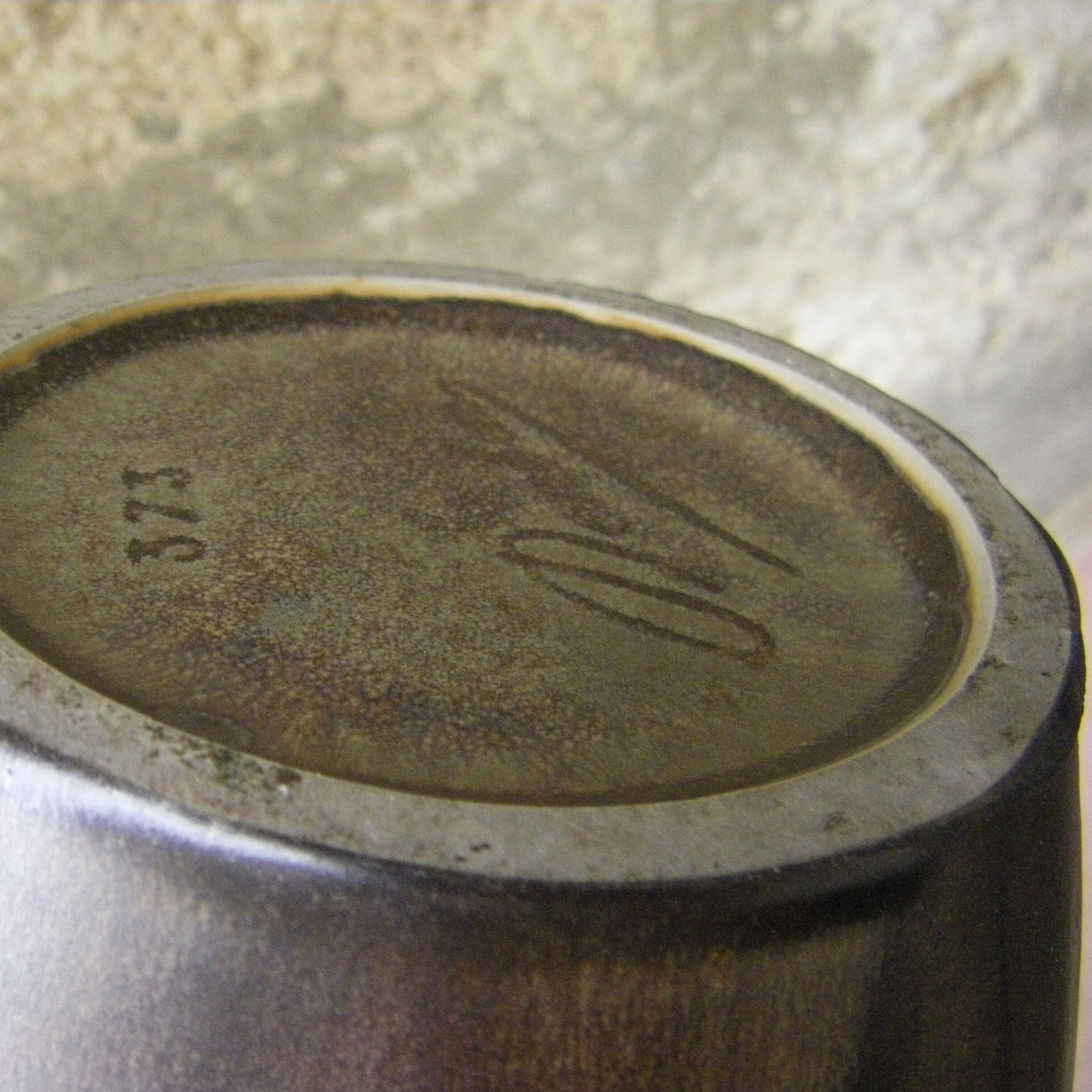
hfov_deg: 37.4
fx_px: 1606
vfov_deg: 37.6
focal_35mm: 45
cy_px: 547
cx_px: 419
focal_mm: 6.3
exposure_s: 1/100
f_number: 3.5
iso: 640
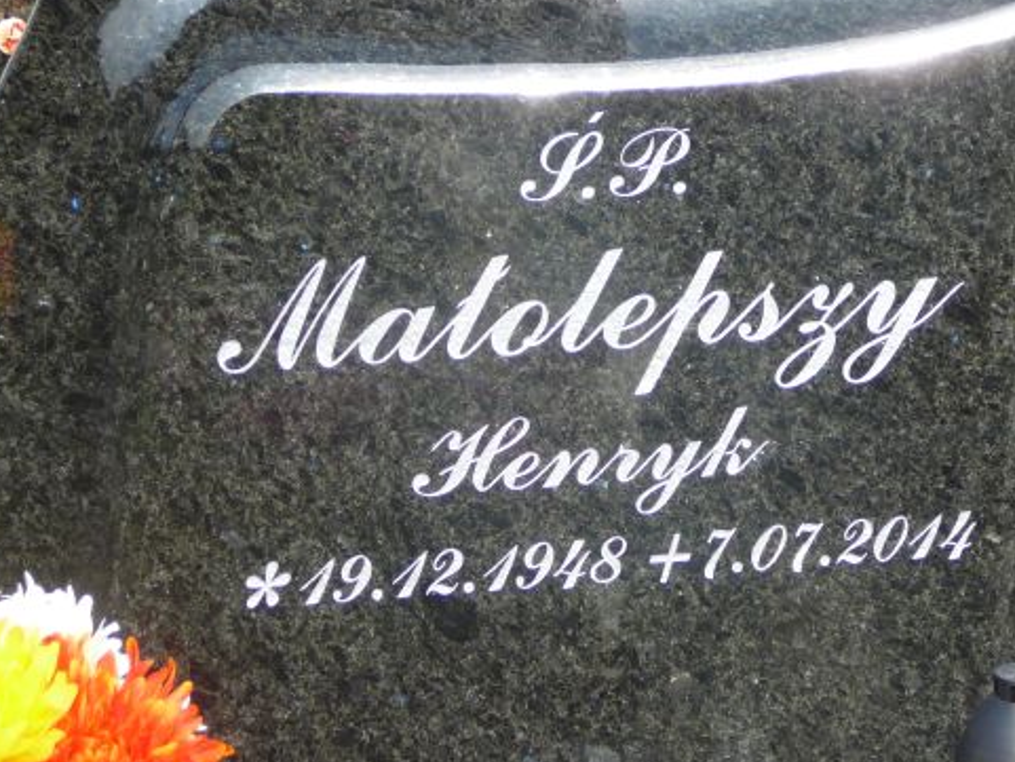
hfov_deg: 18.0
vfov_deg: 13.6
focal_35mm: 109
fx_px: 3197
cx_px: 544
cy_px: 390
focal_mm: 12.2
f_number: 3.8
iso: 80
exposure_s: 1/320
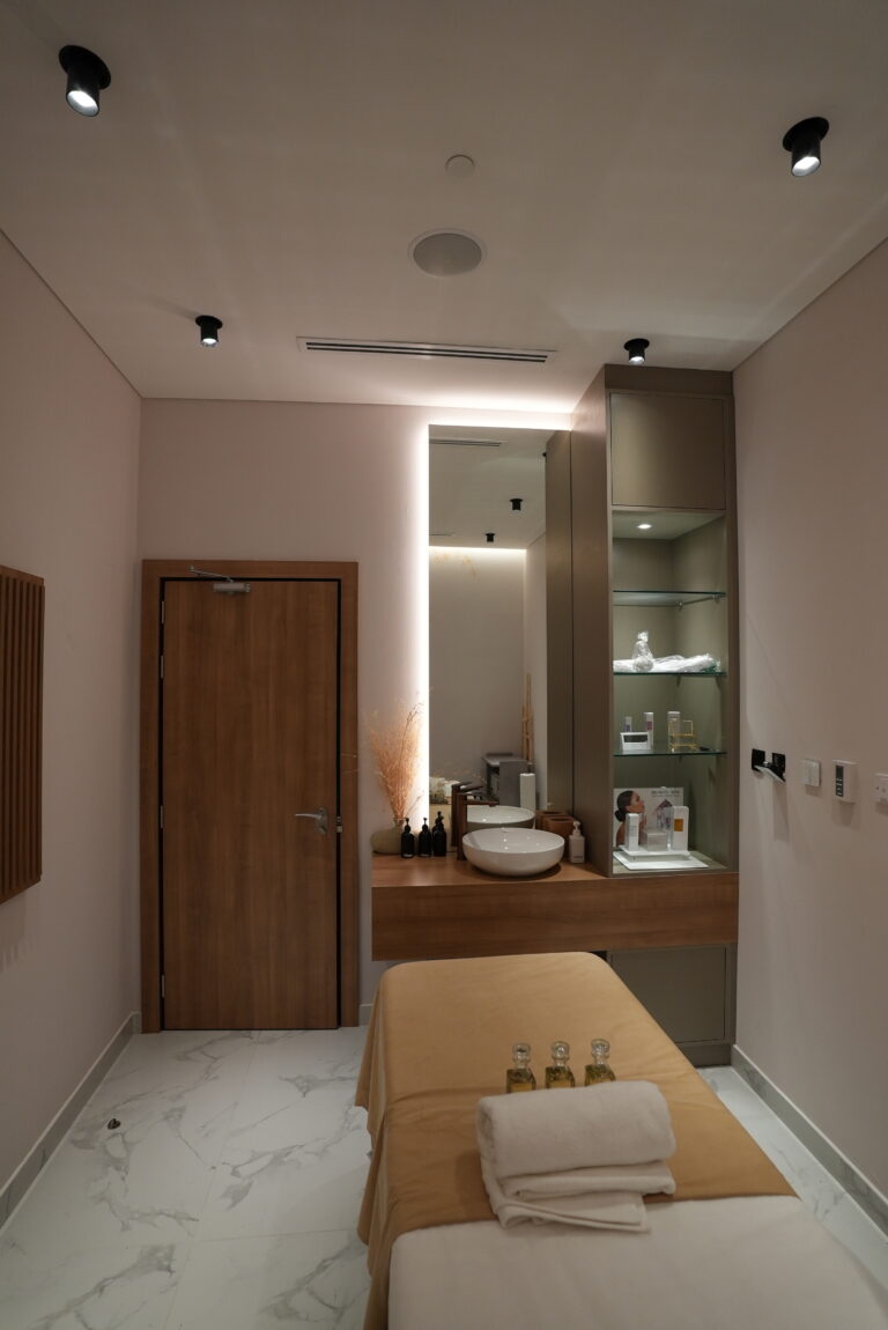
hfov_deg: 70.5
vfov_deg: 93.2
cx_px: 444
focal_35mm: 17
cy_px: 665
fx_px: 628
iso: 1250
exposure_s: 1/160
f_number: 3.5
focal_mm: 17
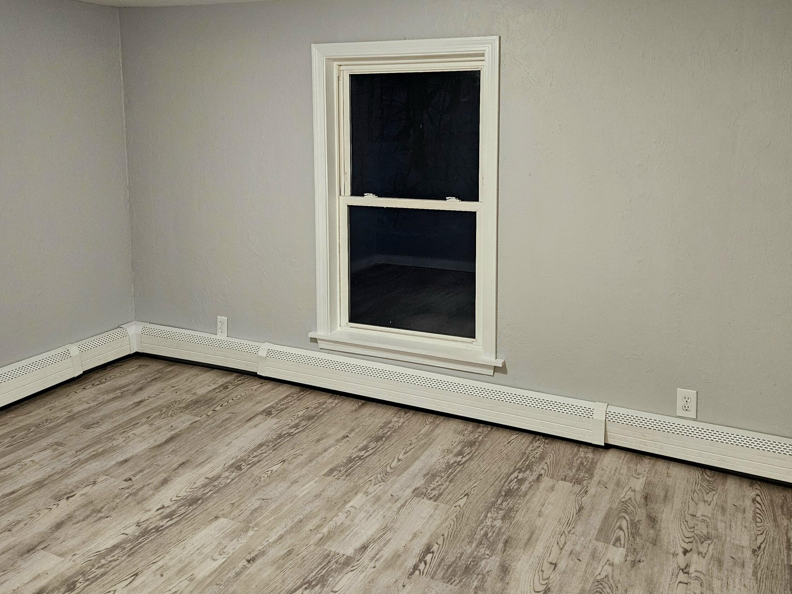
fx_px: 709
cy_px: 209
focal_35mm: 31
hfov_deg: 58.3
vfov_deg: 44.9
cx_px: 424
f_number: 1.8
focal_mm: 5.4
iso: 400
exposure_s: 1/120
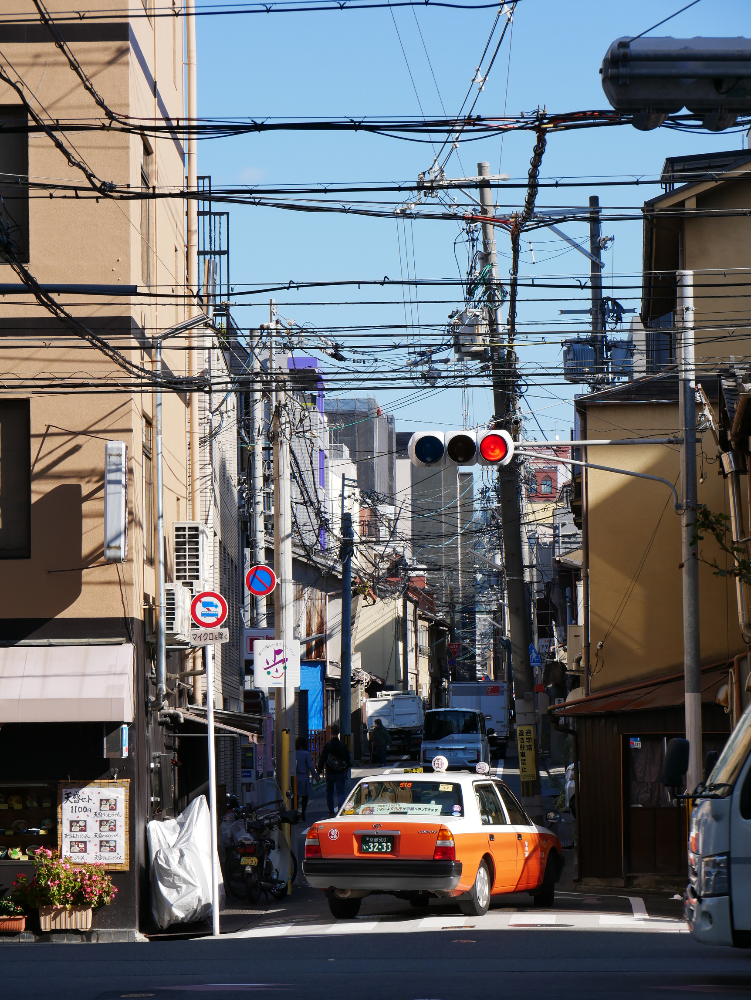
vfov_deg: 16.4
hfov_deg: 12.4
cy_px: 500
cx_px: 376
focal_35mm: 120
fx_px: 3469
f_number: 8
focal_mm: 60
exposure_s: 1/400
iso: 200
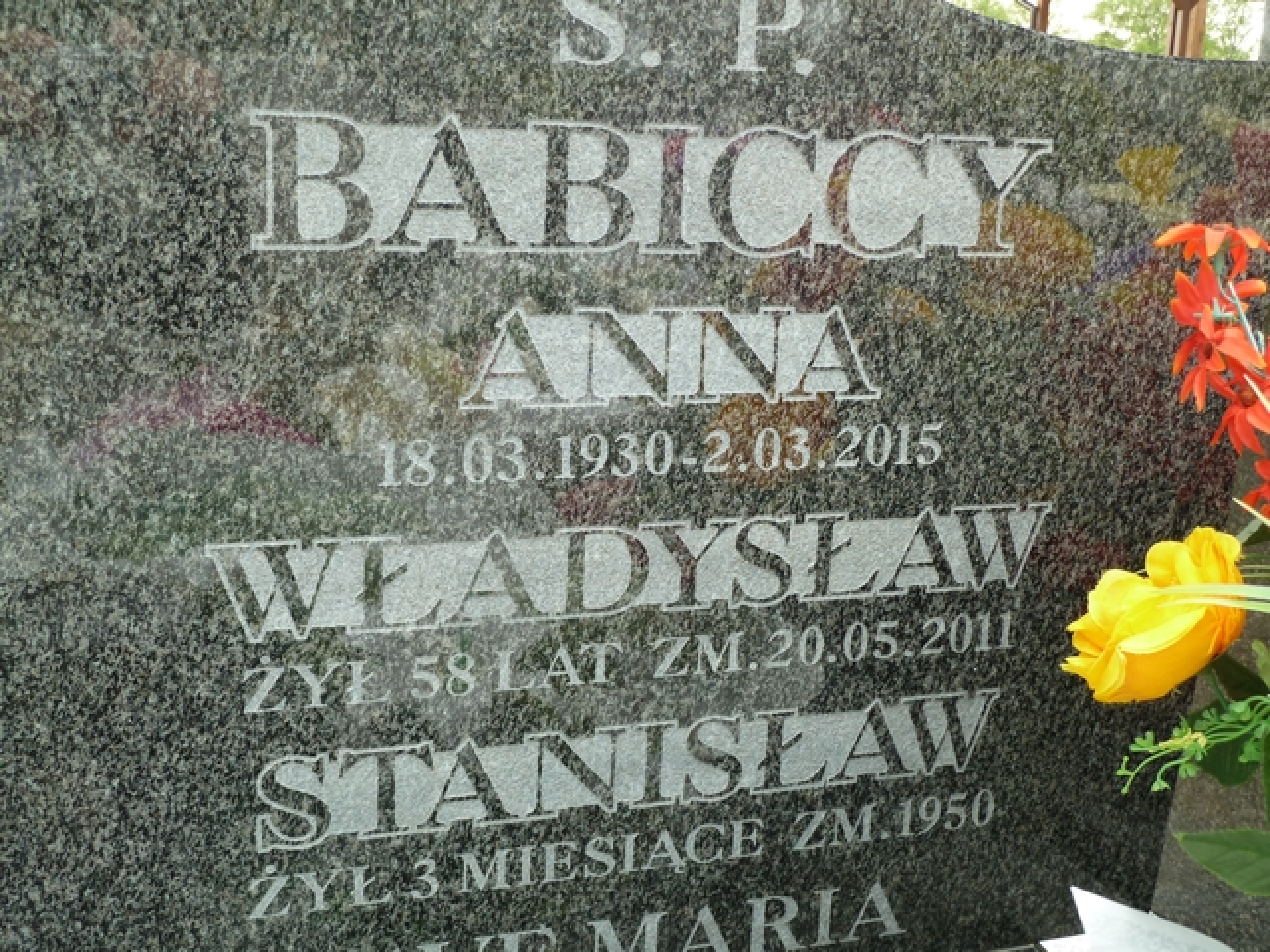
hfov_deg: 44.8
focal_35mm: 42
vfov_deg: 34.3
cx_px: 635
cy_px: 476
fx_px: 1541
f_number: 3.7
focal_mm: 6.9
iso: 80
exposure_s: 1/40
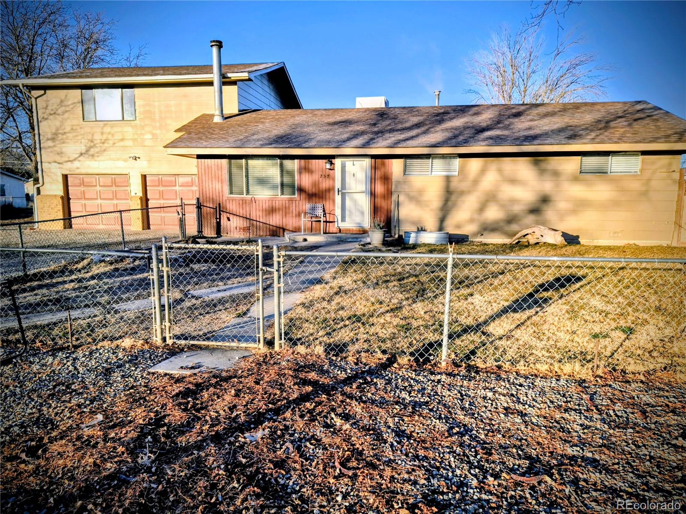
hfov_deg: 73.9
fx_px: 456
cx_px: 343
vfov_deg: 58.9
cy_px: 257
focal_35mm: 23
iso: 80
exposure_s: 1/3992
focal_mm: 5.4
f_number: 1.8
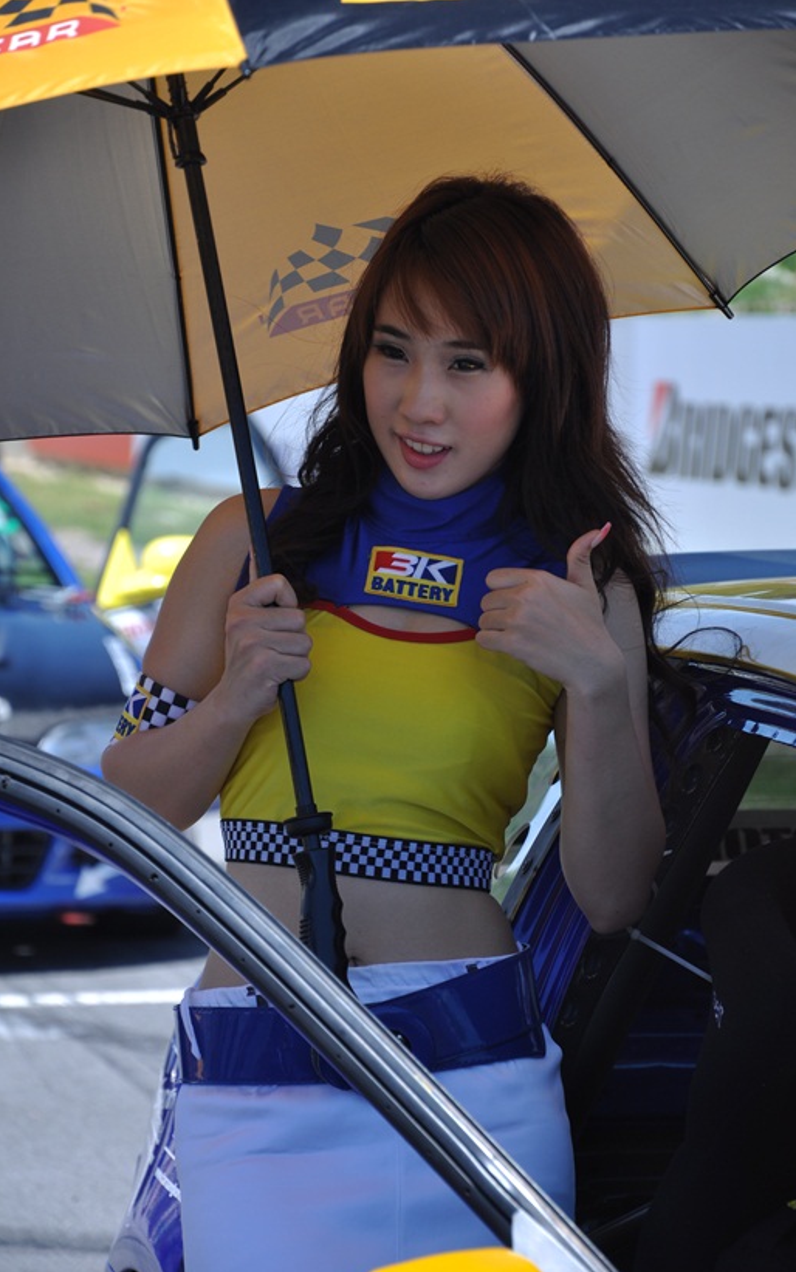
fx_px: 5604
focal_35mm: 162
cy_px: 638
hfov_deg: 8.1
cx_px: 423
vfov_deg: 13.0
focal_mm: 105
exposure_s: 1/125
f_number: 7.1
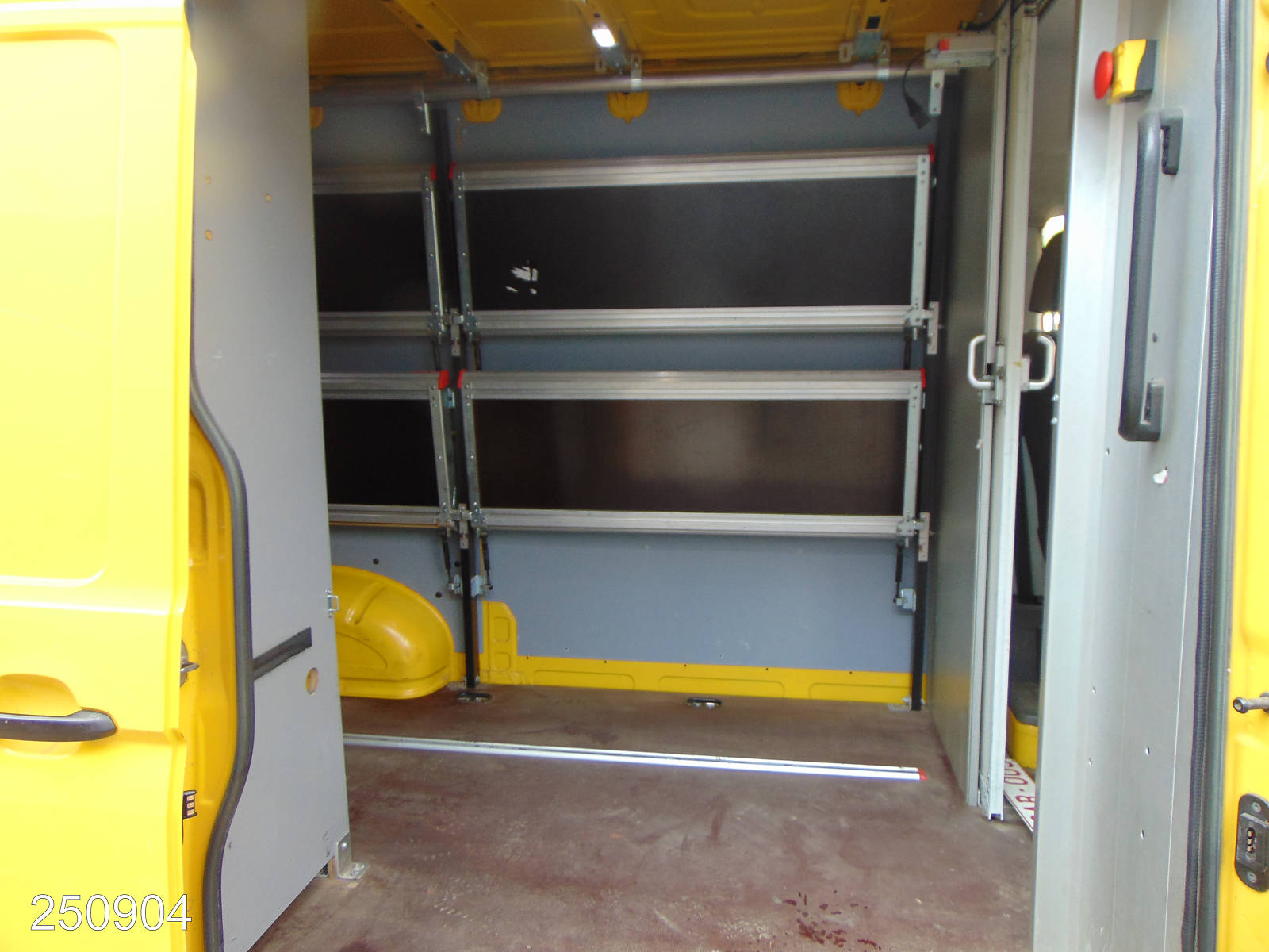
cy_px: 476
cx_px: 634
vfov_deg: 54.9
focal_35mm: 25
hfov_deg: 69.4
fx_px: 916
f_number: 3
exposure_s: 1/320
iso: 80
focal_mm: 4.5
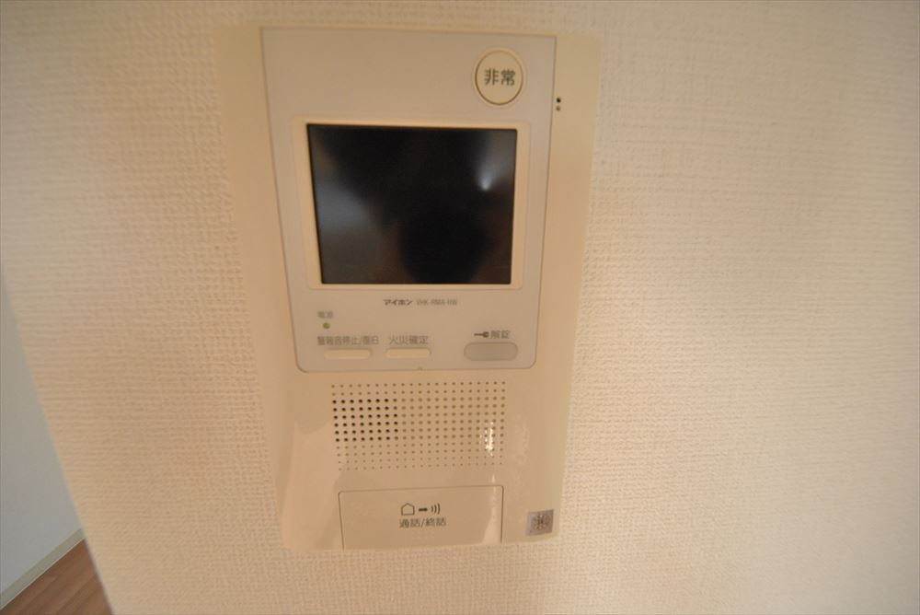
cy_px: 308
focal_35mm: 12
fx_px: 307
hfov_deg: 112.6
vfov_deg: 90.1
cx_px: 460
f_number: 8
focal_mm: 8
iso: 800
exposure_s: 1/250
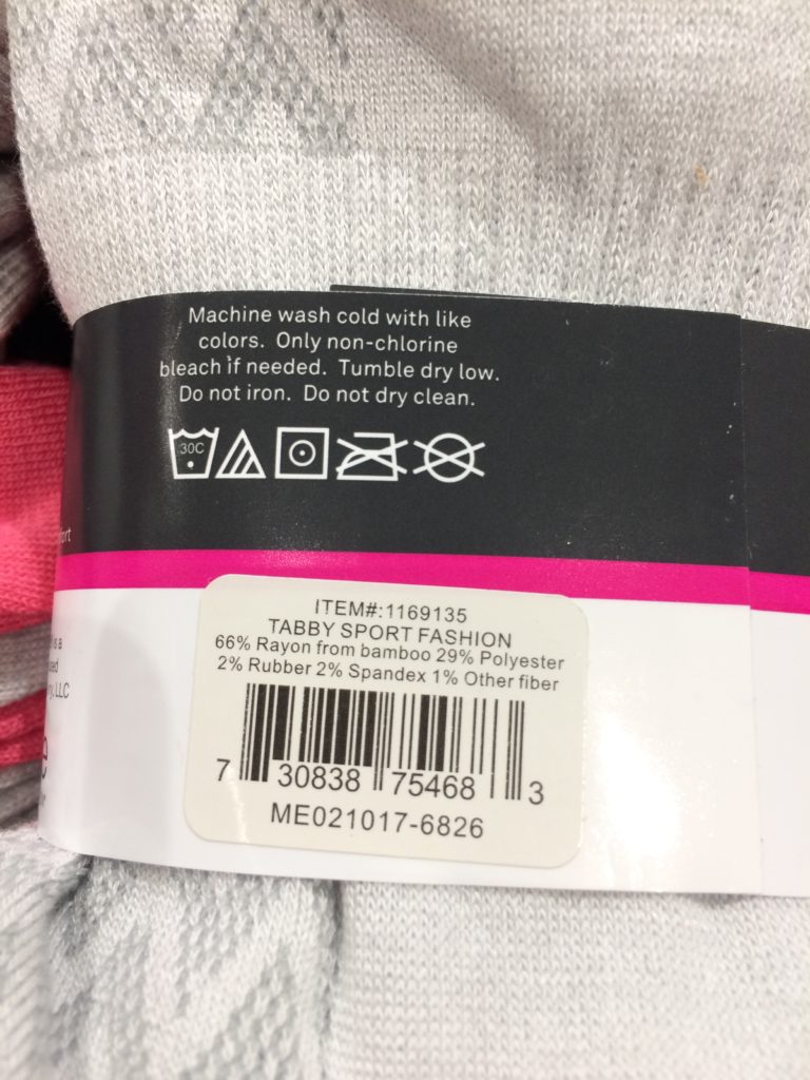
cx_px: 405
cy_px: 540
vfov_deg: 61.7
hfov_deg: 48.2
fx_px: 905
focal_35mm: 29
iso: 50
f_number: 2.2
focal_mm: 4.15
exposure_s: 1/30
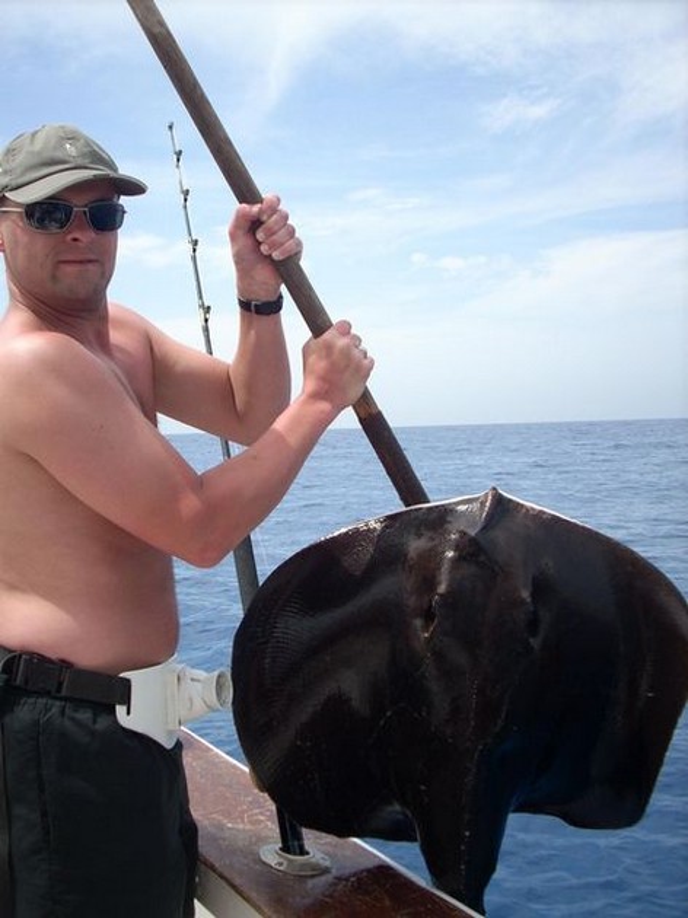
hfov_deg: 38.6
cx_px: 344
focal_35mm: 37
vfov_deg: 50.2
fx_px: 981
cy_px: 459
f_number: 5.6
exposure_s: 1/185
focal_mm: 6.2
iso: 64
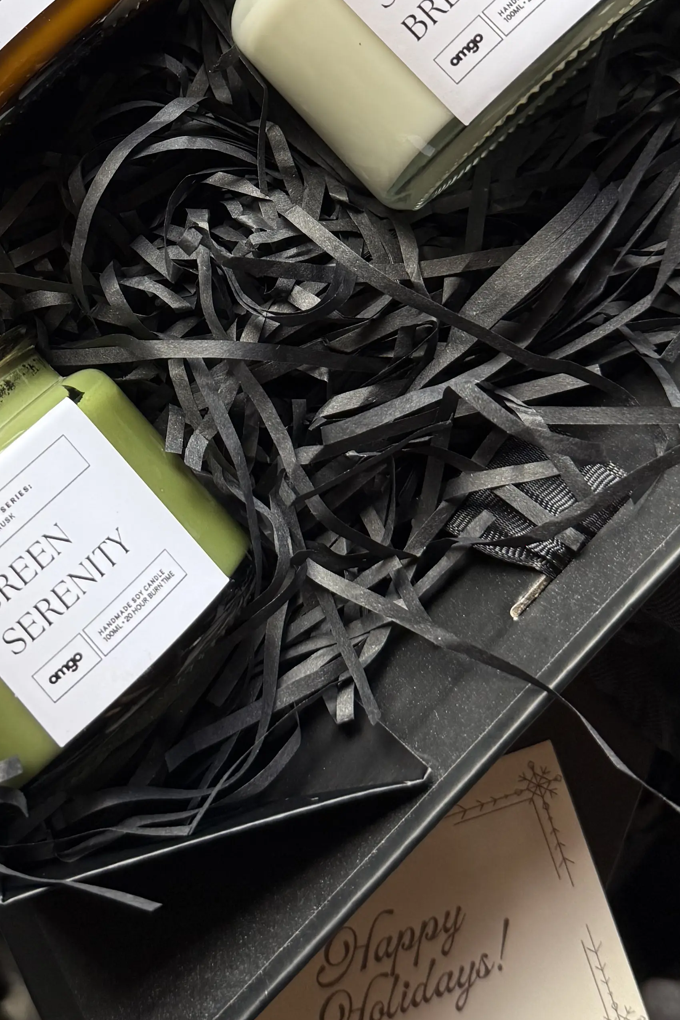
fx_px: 1587
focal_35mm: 56
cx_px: 165
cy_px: 258
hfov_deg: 23.9
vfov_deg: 34.9
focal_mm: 6.76
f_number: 1.78
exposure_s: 1/121
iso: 160
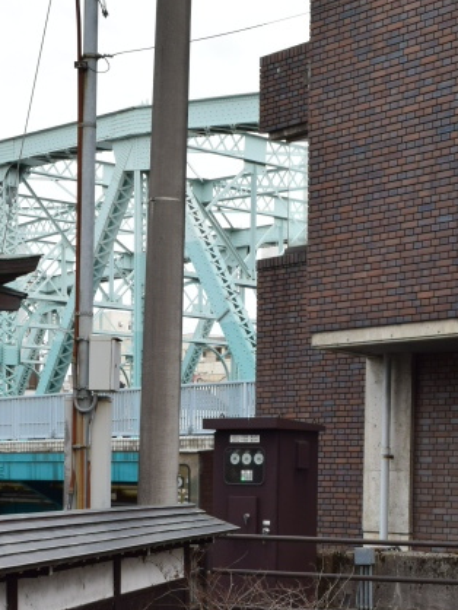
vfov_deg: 24.8
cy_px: 556
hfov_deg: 19.4
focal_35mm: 76
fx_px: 1341
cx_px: 187
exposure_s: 1/100
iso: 400
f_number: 9
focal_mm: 23
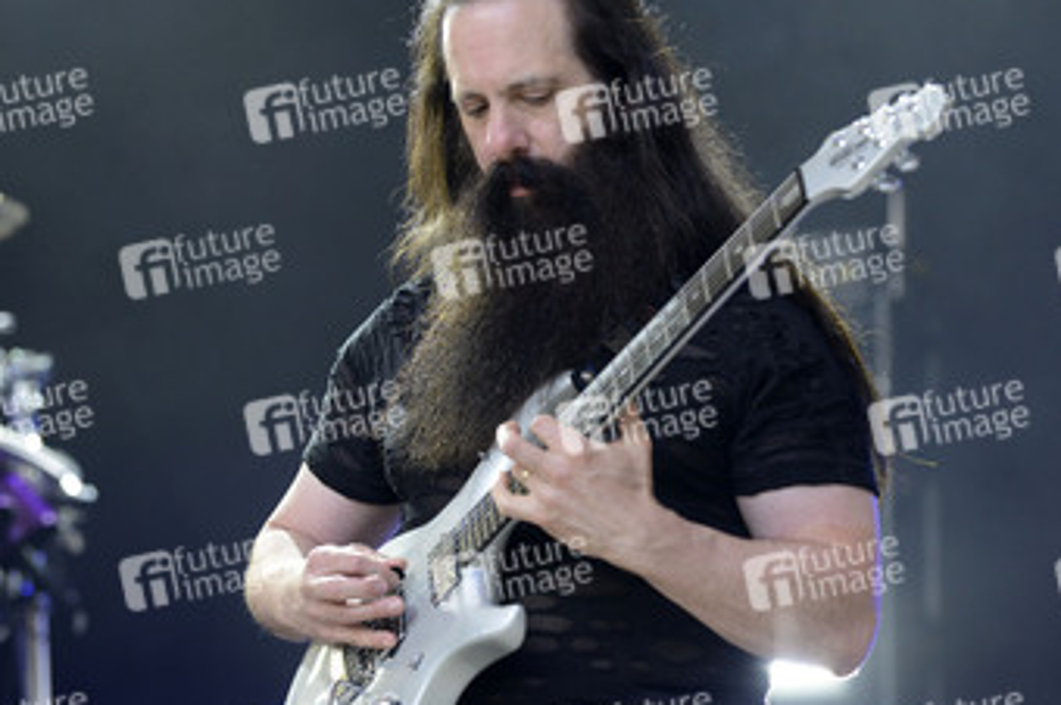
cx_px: 554
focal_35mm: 166
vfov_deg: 8.3
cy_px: 340
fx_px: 4888
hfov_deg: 12.4
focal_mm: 125
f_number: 4.5
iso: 1000
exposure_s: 1/640
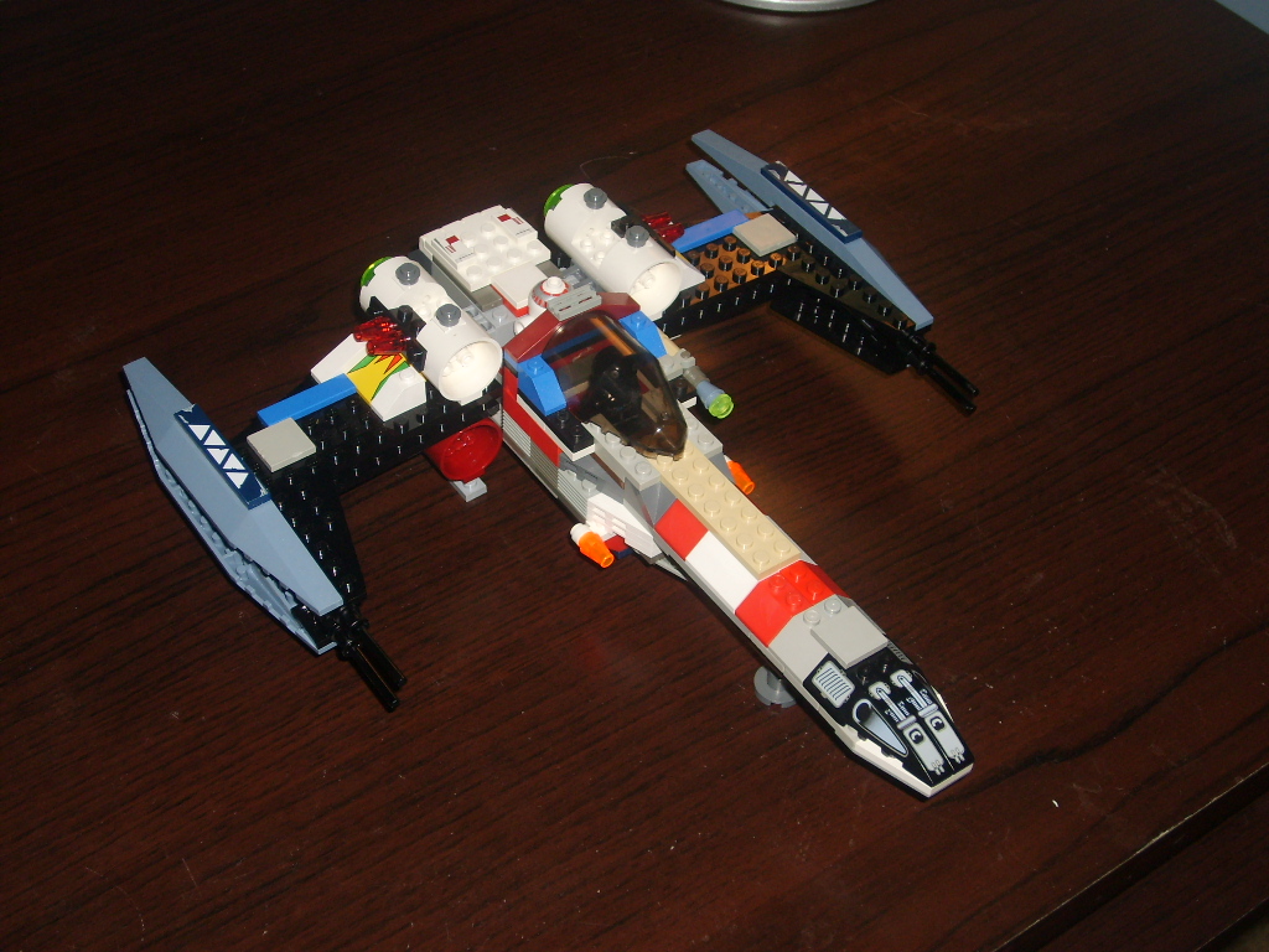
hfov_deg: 36.8
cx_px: 634
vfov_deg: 28.0
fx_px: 1906
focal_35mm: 52
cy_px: 476
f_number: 3.3
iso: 100
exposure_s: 1/45
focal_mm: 8.7
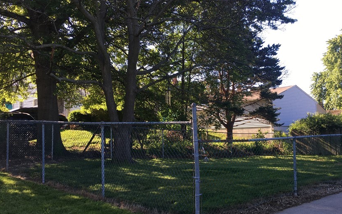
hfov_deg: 51.4
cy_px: 107
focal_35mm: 38
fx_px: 354
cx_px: 190
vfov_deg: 33.6
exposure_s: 1/251
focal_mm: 4.15
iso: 25
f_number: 2.2
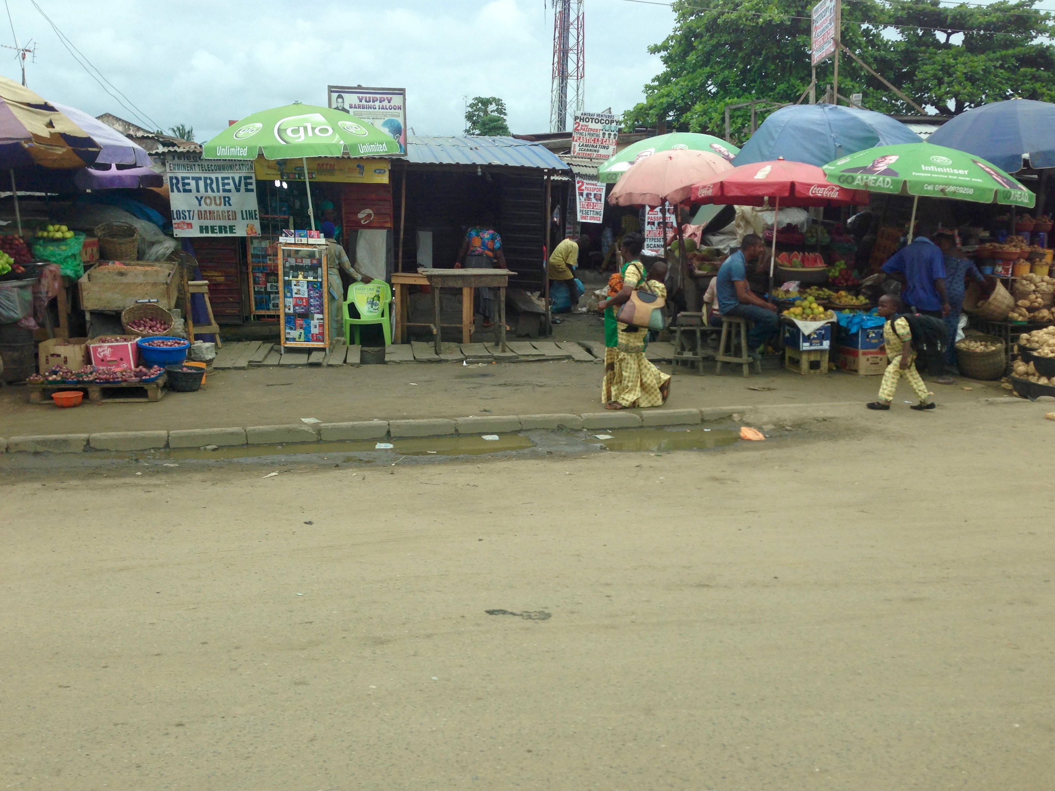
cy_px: 395
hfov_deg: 54.0
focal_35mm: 34
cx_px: 542
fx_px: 1036
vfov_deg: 41.8
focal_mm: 4.12
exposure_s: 1/653
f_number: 2.4
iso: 50
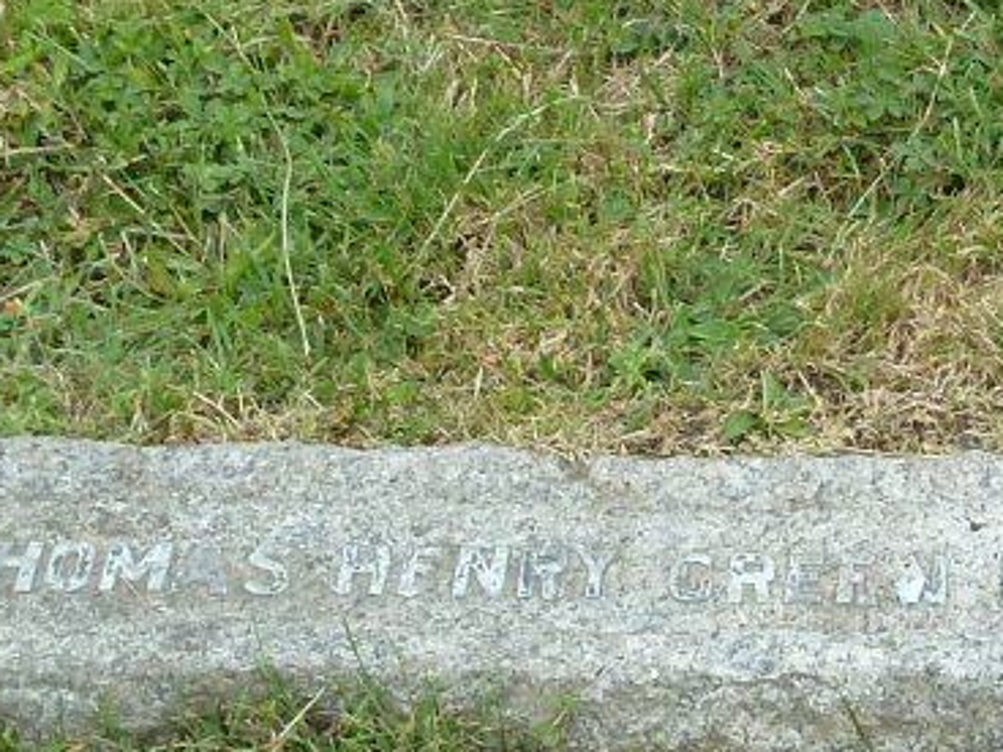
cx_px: 1224
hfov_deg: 18.2
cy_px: 345
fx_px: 2955
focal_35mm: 102
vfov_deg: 14.5
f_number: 4
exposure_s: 1/100
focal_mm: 4.1
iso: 80
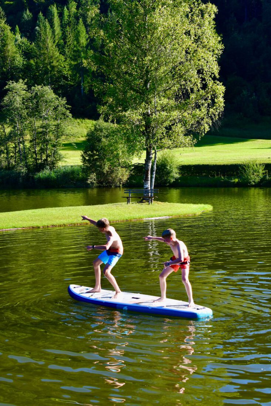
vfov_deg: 30.1
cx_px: 136
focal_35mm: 67
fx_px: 757
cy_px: 203
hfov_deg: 20.3
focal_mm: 45
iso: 320
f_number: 10
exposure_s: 1/250
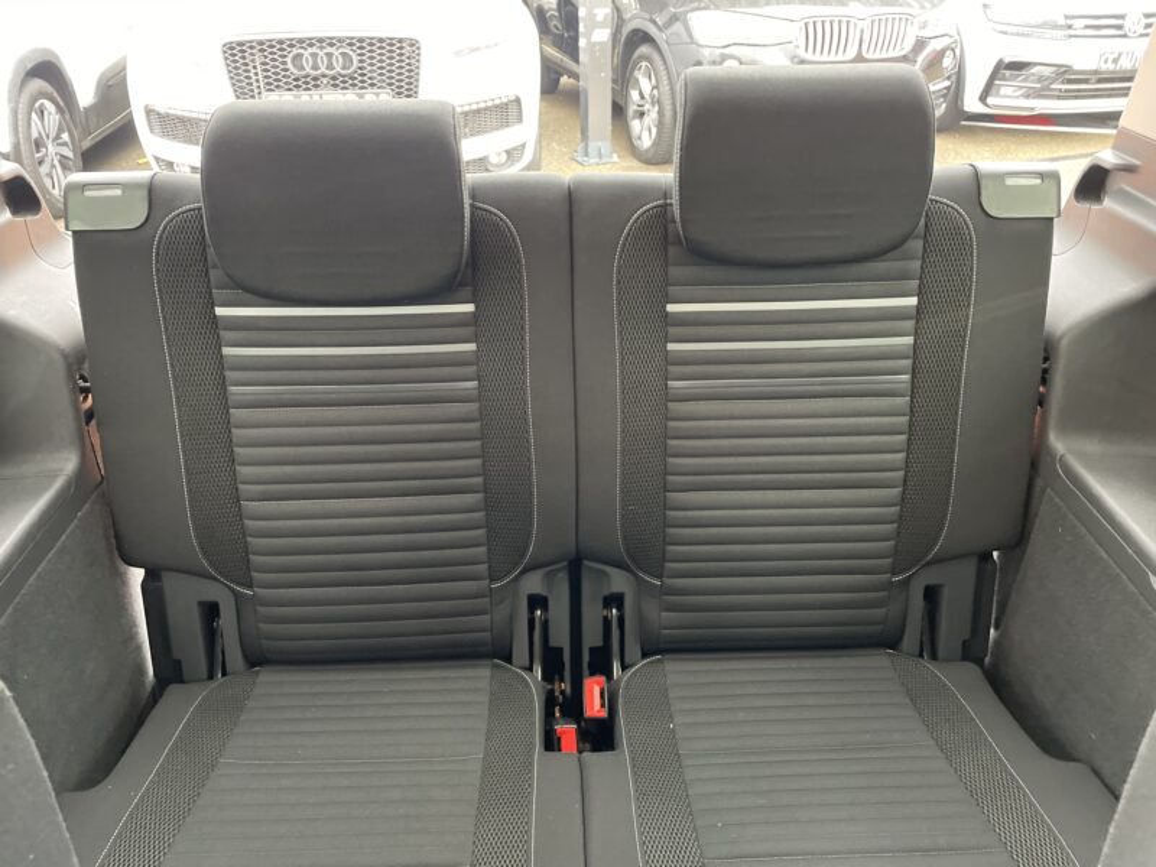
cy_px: 434
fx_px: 868
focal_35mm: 26
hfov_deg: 67.3
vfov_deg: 53.1
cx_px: 578
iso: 640
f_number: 1.6
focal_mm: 4.2
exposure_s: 1/37
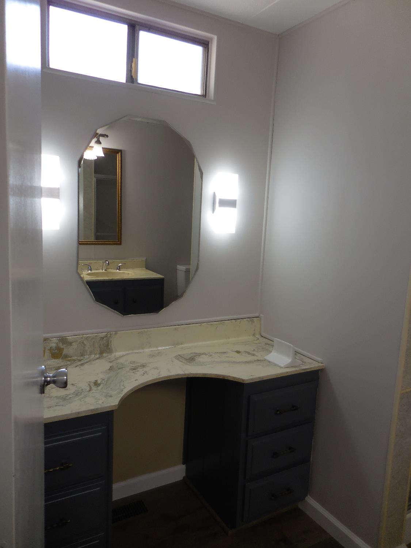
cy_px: 274
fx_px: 396
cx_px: 206
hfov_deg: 54.9
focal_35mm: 25
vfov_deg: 69.4
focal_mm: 4.5
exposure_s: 1/60
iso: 125
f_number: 3.3
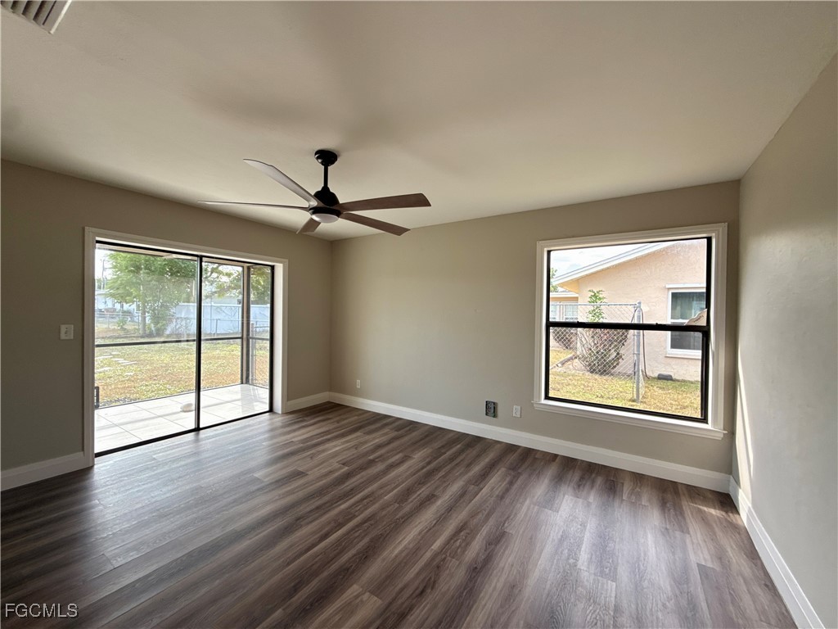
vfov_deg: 85.7
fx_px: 339
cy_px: 314
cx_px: 419
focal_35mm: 14
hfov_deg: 102.1
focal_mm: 2.22
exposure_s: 1/129
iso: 64
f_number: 2.2
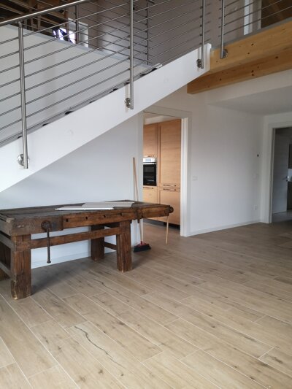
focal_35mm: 27
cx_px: 146
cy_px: 194
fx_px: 304
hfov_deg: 51.4
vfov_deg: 65.3
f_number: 1.8
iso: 250
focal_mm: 3.95
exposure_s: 1/100
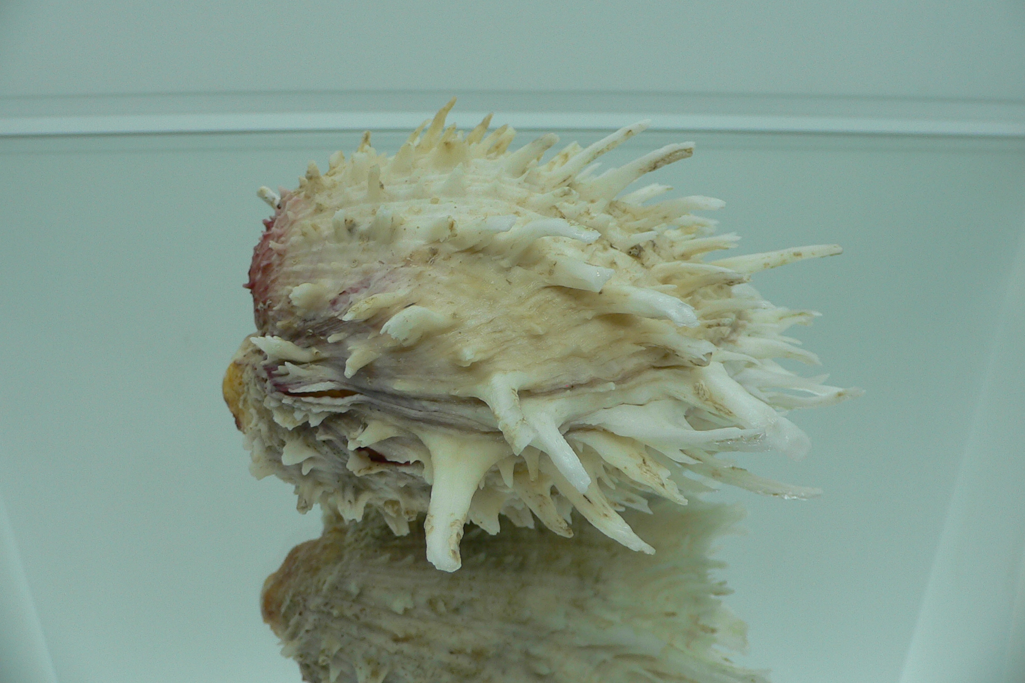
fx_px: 1053
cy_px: 309
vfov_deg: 35.9
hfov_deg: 51.9
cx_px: 509
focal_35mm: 37
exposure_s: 1/80
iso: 80
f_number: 2.8
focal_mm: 4.6
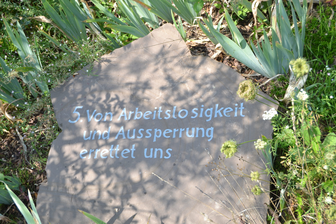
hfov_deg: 41.1
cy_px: 112
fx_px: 448
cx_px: 168
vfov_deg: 28.1
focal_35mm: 48
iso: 100
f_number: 6.3
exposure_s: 1/160
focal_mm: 32
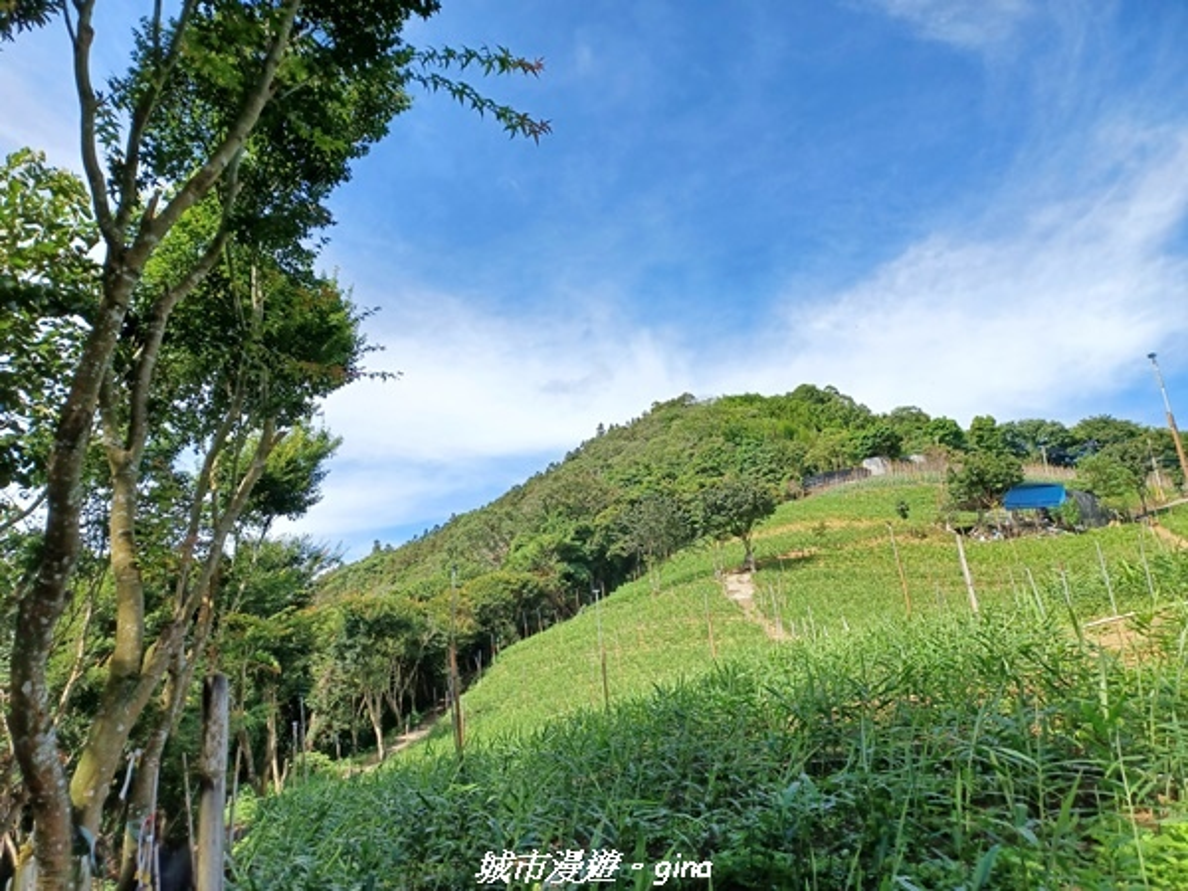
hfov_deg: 69.4
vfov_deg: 54.9
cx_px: 594
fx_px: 858
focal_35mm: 25
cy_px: 446
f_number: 1.8
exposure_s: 1/315
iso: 32
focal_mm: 4.6
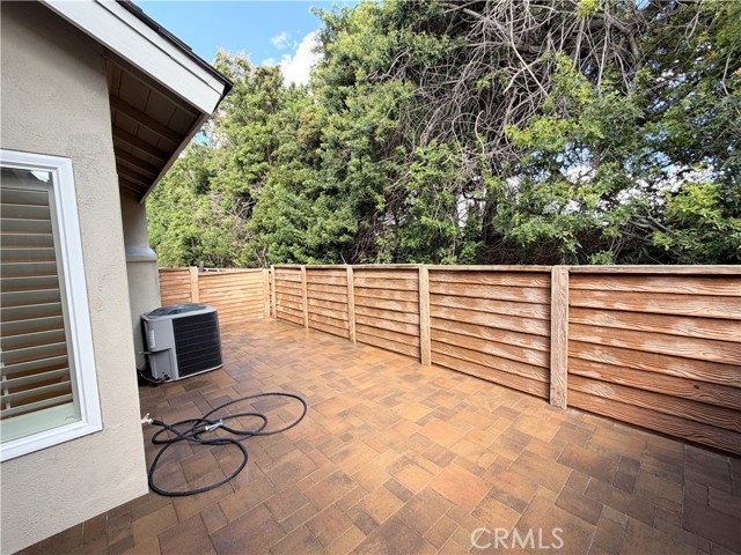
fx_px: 300
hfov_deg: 102.1
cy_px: 278
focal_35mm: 14
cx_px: 370
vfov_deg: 85.7
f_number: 2.2
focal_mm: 2.22
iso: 40
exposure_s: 1/135
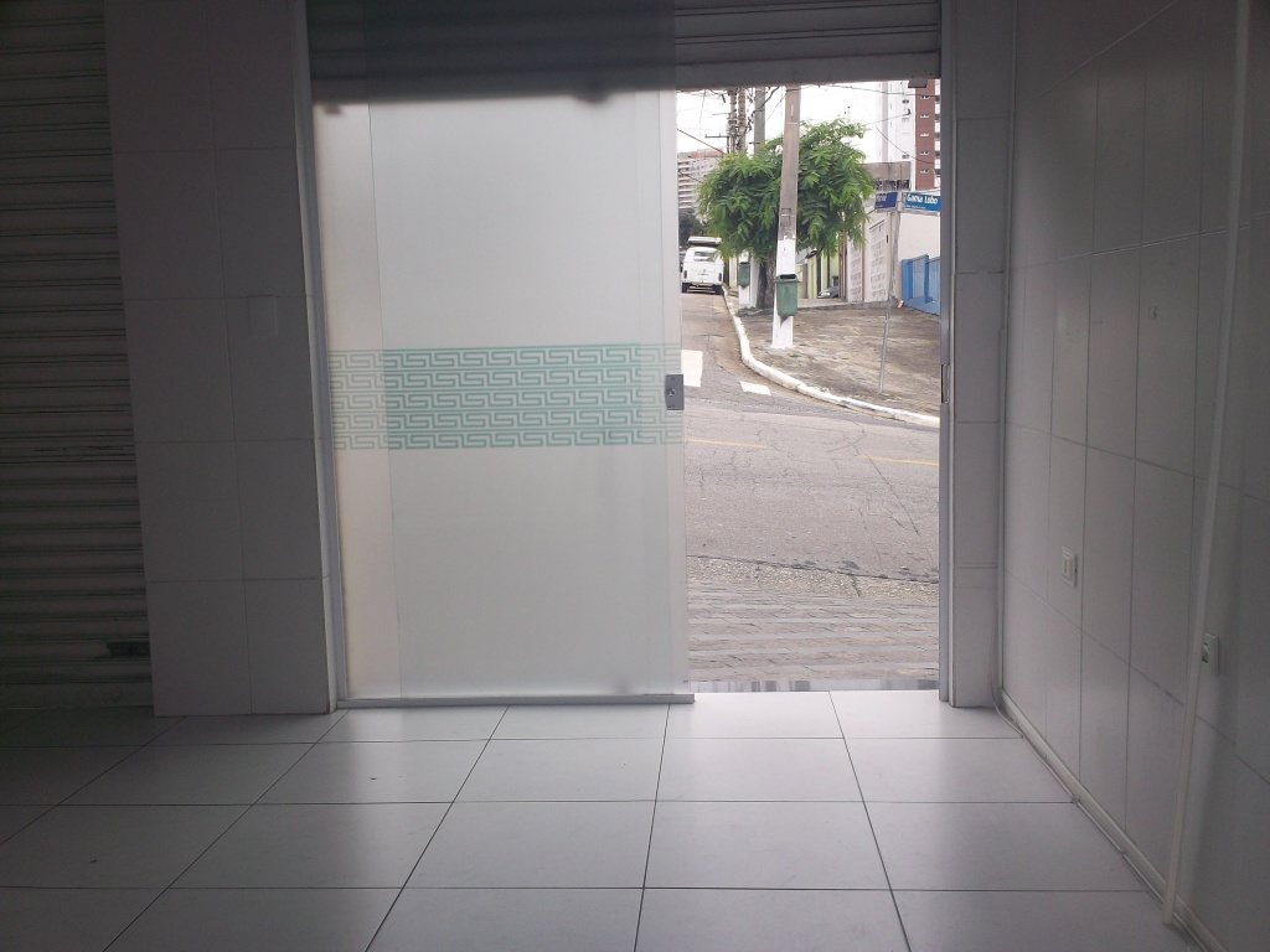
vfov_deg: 37.7
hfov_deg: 49.0
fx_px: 1394
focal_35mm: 38
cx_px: 635
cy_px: 476
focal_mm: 6.3
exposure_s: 1/60
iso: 80
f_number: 4.5
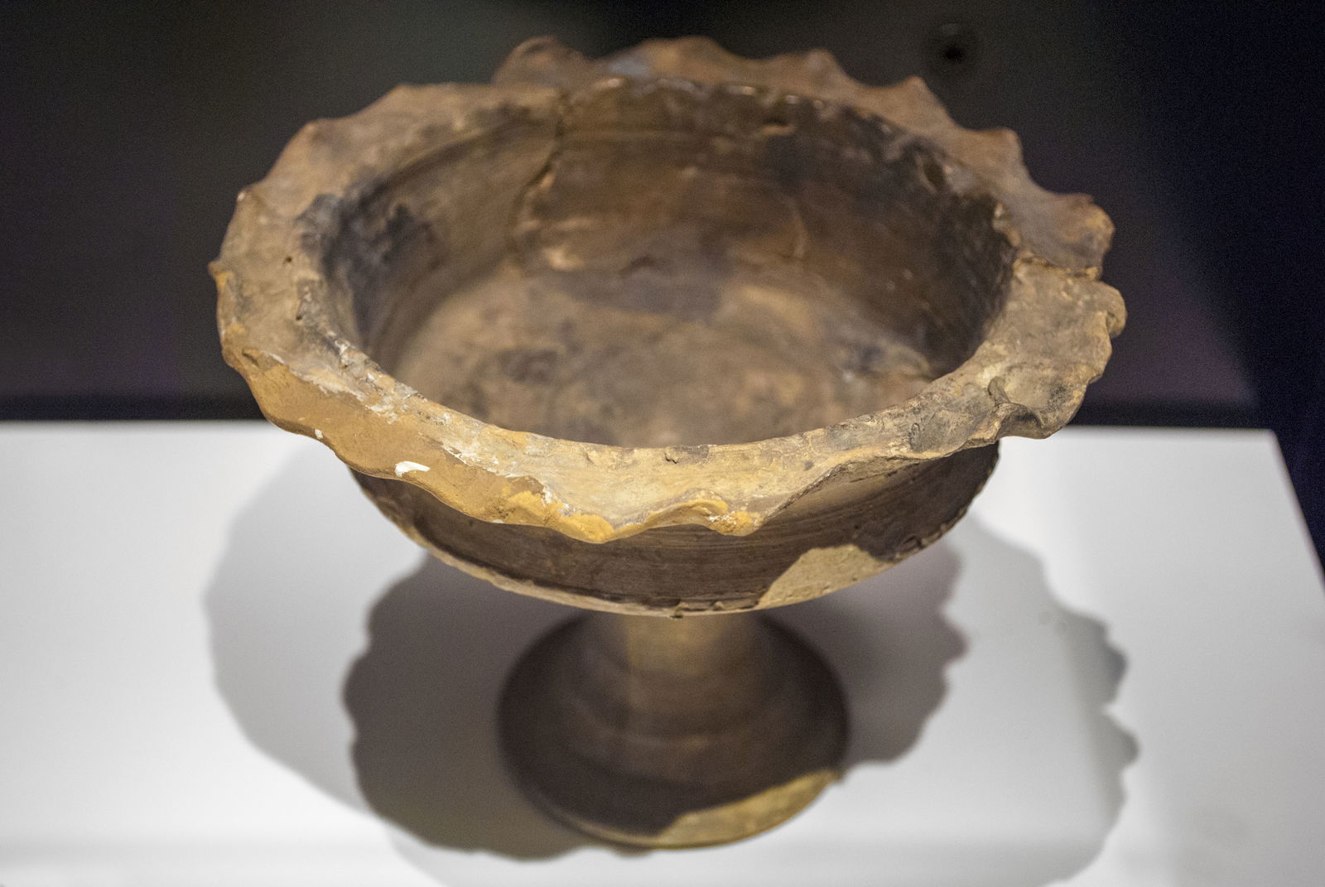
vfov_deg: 22.7
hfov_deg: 33.4
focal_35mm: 60
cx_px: 662
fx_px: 2211
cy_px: 444
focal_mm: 40
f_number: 5.3
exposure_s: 1/30
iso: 400
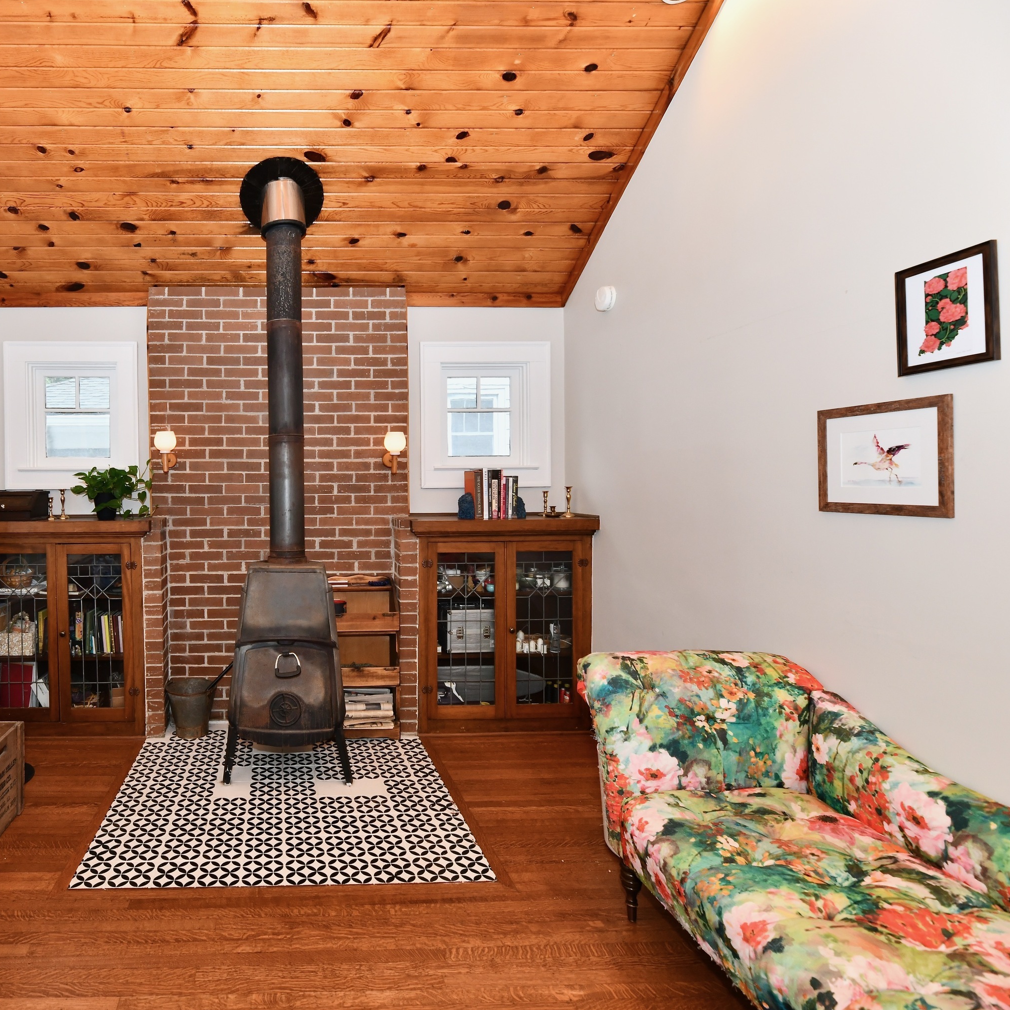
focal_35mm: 18
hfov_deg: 76.7
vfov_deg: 80.7
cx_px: 296
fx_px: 594
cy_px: 502
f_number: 6.3
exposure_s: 1/60
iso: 640
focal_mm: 14
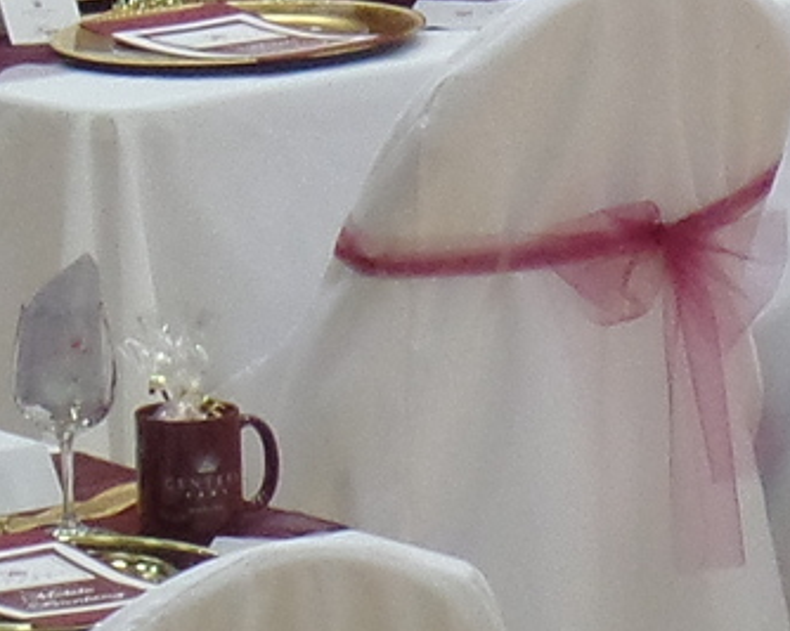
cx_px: 624
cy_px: -1
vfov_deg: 1.9
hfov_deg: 2.3
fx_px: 19494
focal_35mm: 834
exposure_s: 1/45
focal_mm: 20.3
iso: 320
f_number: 4
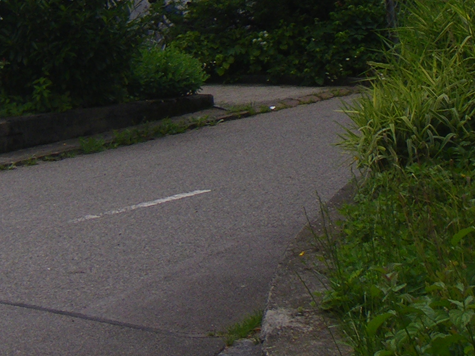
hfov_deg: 17.0
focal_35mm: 99
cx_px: -335
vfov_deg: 13.8
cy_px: -221
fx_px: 1358
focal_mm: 5
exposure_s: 1/640
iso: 50
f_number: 4.2
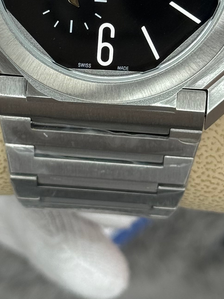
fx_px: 1303
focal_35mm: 151
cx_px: 87
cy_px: 26
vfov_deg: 13.0
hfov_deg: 9.8
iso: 64
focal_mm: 6.76
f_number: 1.78
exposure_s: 1/733
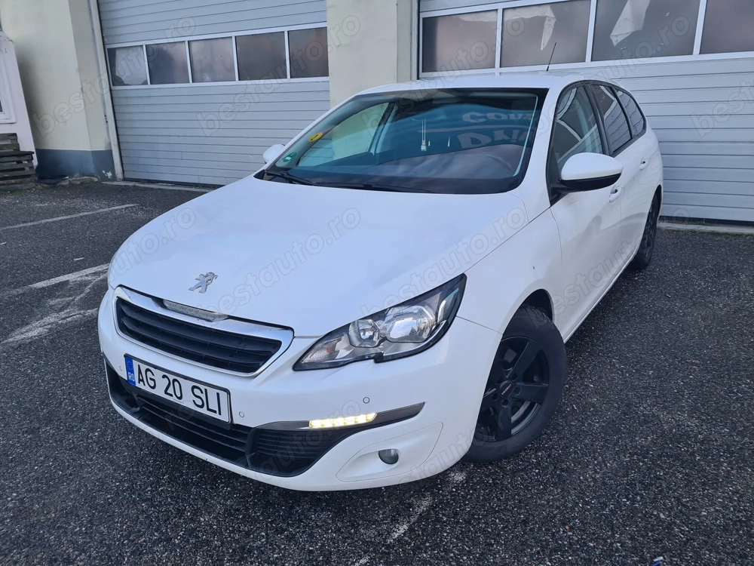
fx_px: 566
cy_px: 283
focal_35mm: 26
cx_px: 377
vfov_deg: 53.1
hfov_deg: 67.3
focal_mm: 5.4
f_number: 1.8
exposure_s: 1/100
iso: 64
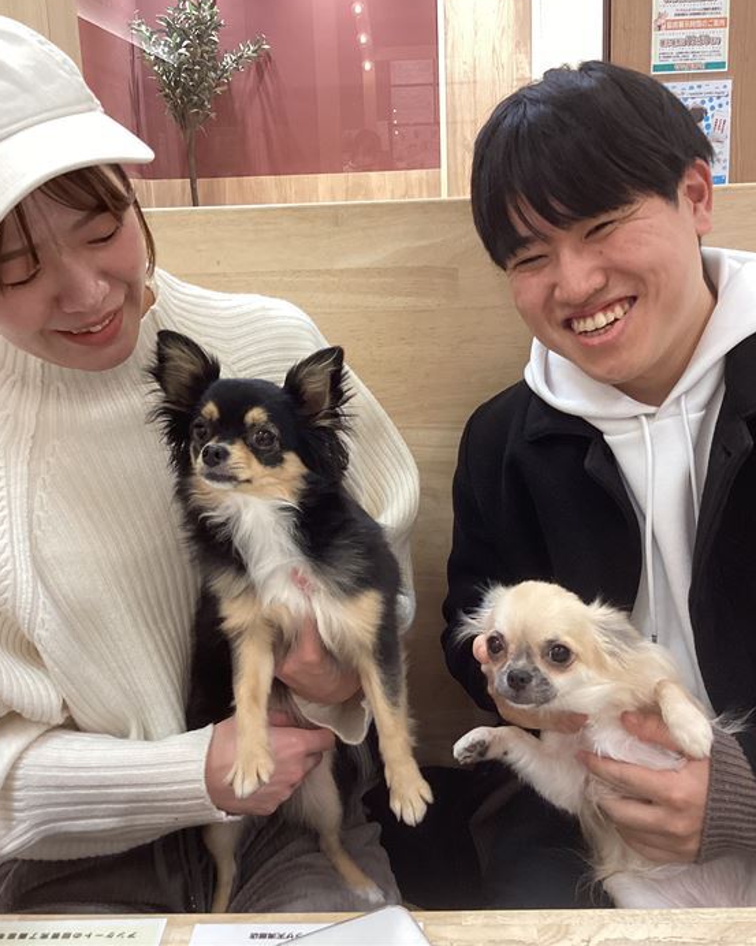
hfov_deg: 42.2
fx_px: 980
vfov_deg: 51.4
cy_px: 401
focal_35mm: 35
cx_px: 380
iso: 160
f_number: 2.4
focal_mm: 3.3
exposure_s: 1/60
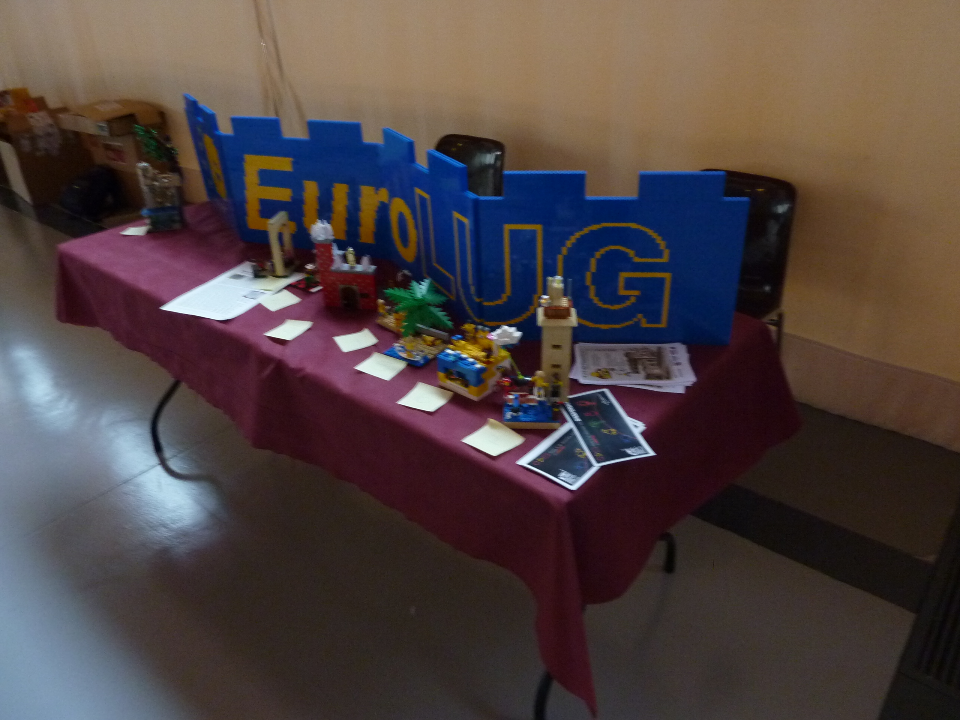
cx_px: 480
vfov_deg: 54.9
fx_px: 693
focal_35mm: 25
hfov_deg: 69.4
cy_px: 360
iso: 400
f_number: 3.3
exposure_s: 1/8
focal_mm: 4.1
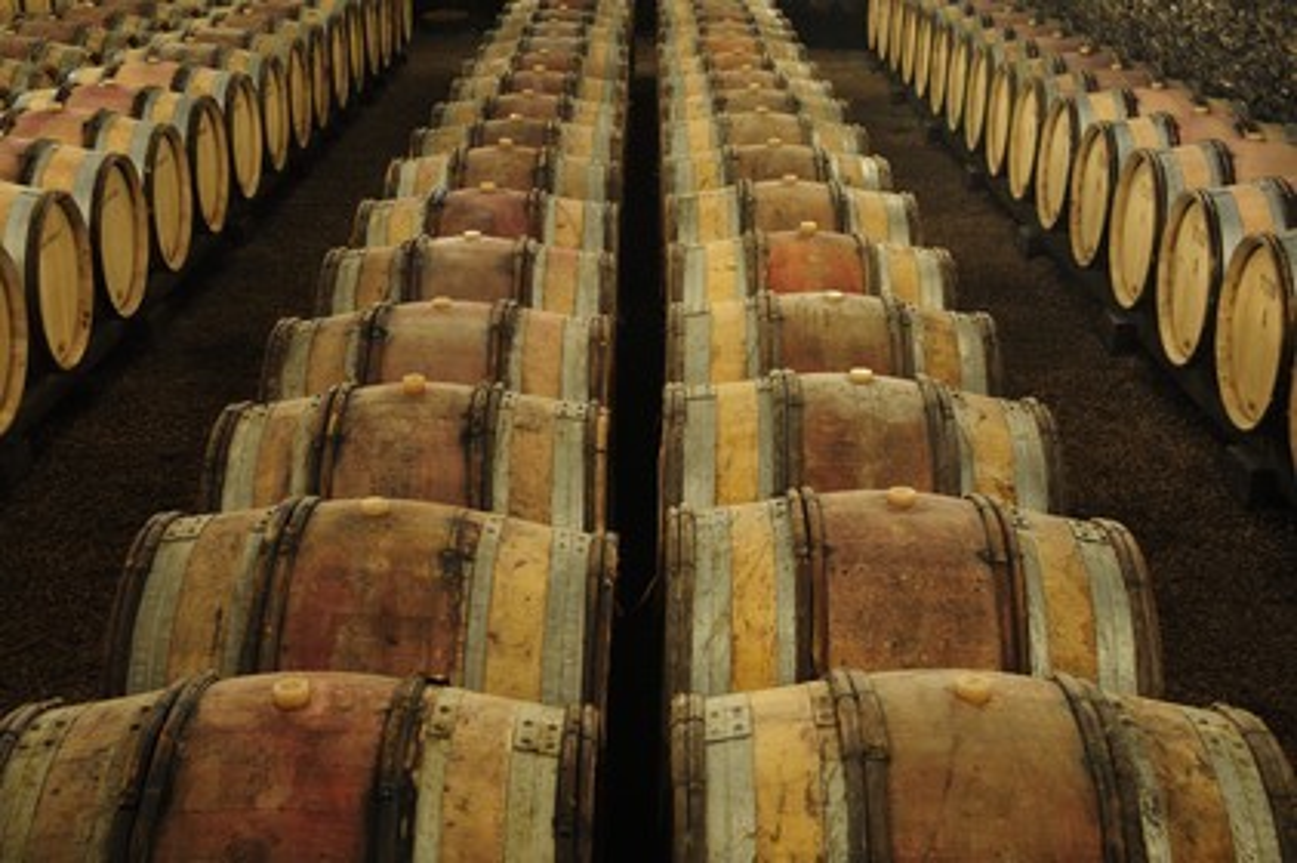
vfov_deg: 28.0
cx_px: 648
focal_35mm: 48
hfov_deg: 41.1
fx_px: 1728
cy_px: 432
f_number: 10
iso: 400
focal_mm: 48
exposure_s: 1.6
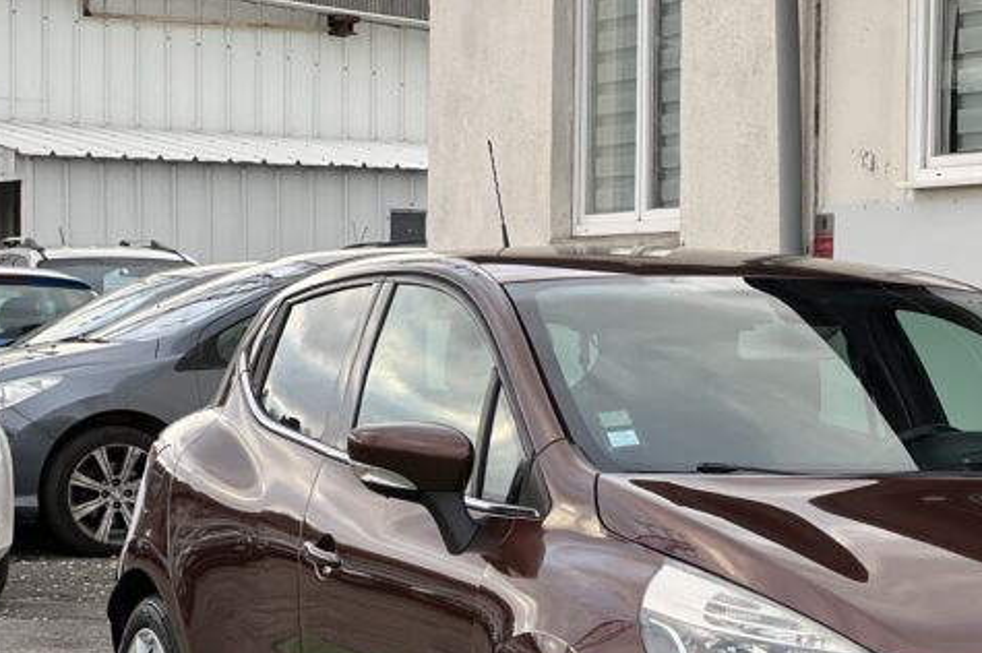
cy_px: 568
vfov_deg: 10.1
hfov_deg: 15.1
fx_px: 3680
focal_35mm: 135
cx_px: 800
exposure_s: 1/121
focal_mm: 9
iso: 125
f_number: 2.8
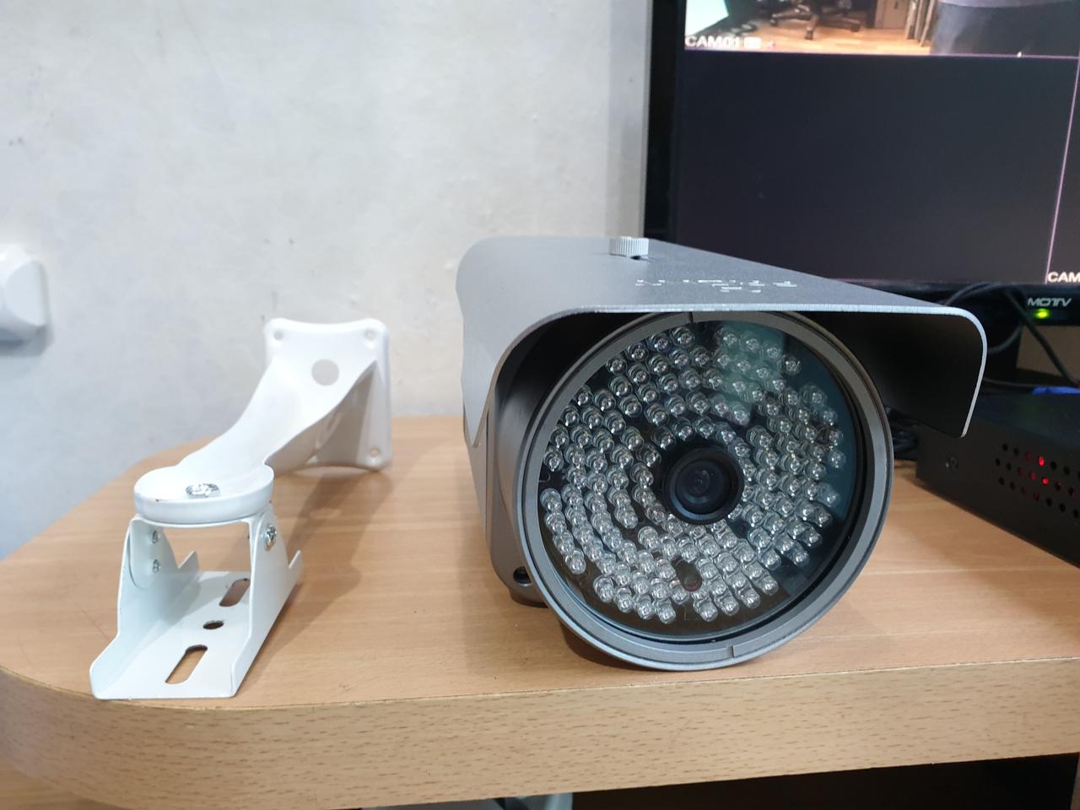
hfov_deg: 67.3
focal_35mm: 26
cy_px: 405
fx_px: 811
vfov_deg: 53.1
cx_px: 540
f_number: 2.4
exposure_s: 1/24
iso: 320
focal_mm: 4.3
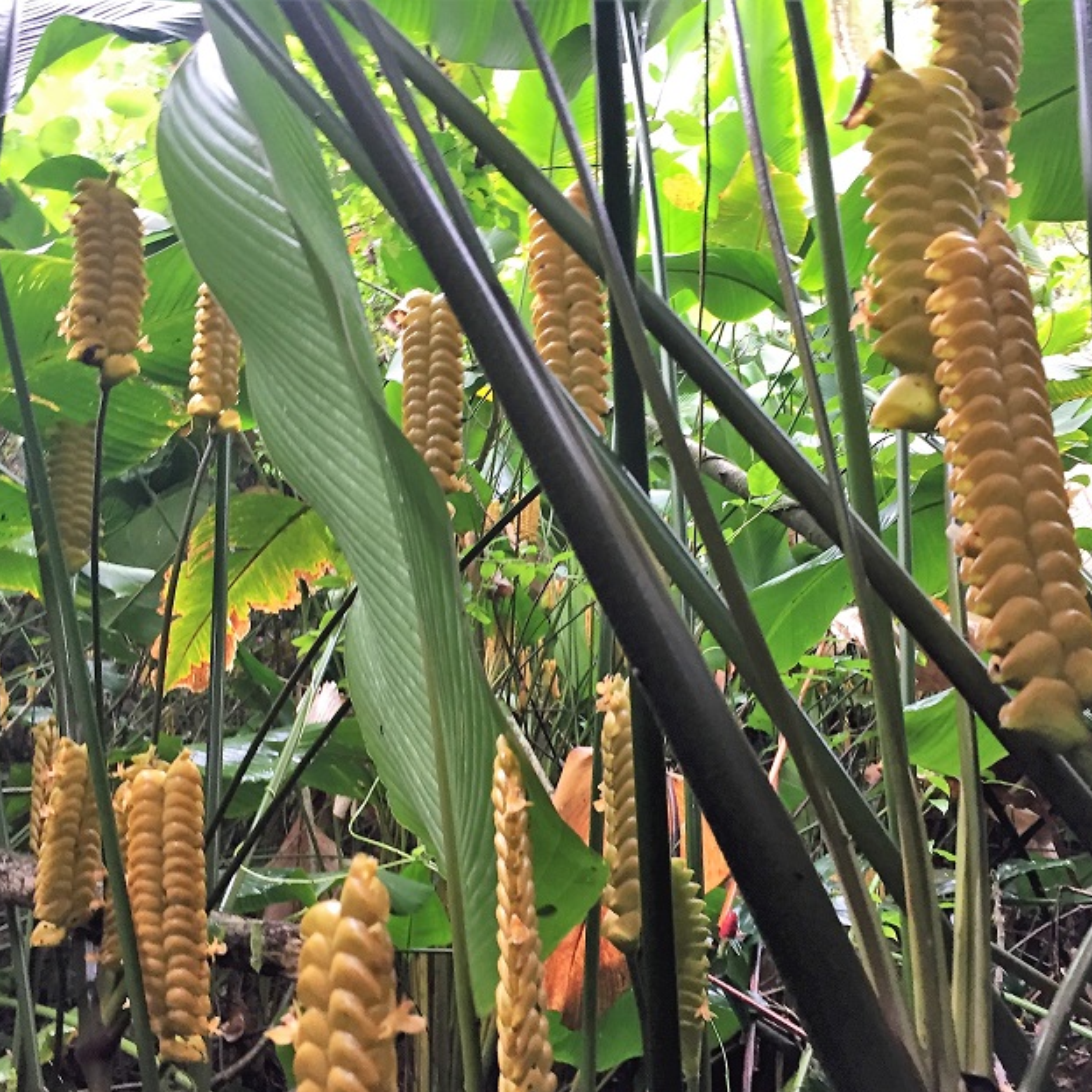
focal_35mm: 37
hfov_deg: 44.9
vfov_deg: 44.9
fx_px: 1321
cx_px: 585
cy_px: 590
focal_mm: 4.15
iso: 100
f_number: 2.2
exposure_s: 1/30
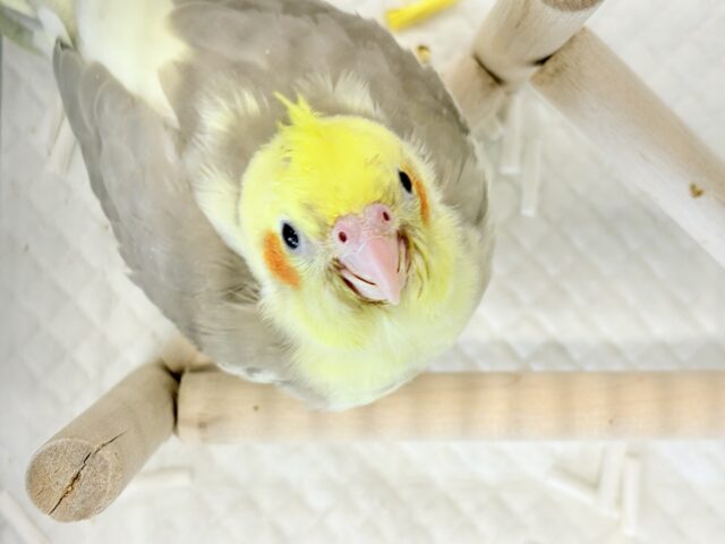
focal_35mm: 52
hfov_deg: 36.8
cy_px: 272
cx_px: 362
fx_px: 1089
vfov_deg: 28.0
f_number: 1.6
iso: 64
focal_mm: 5.96
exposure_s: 1/50
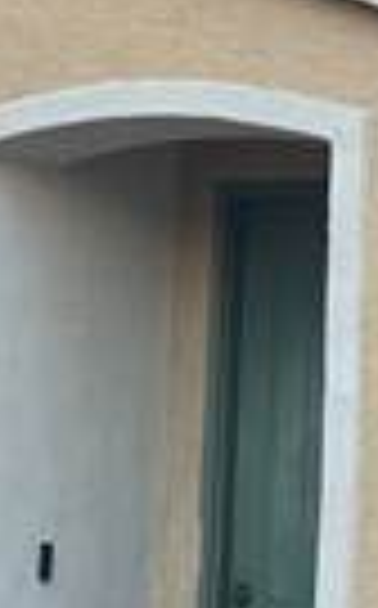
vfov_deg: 10.0
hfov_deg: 5.6
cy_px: 266
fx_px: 3456
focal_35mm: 209
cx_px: 1354
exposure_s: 1/138
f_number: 1.5
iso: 64
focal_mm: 5.7
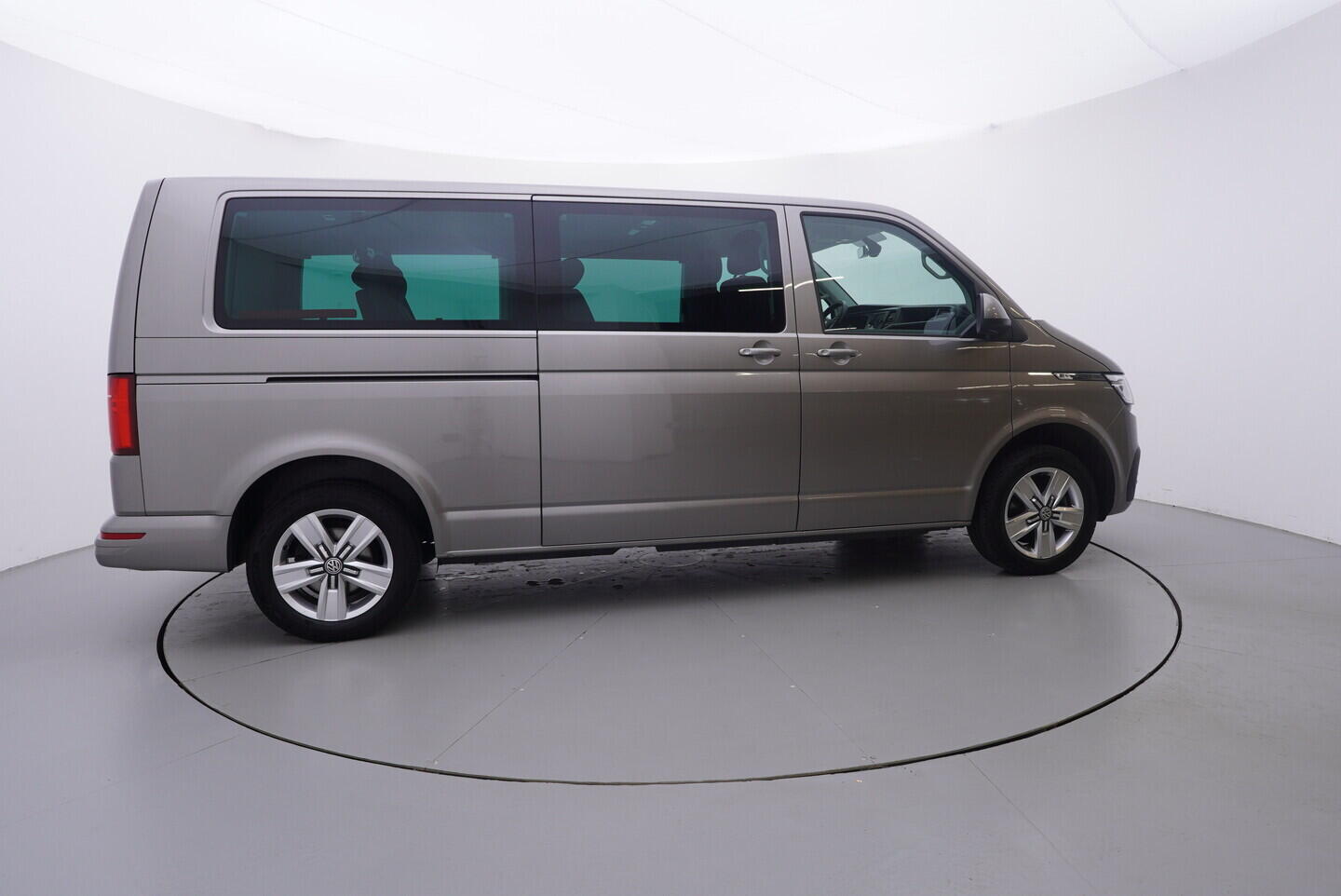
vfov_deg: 56.2
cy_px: 448
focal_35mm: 22
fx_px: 839
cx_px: 670
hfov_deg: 77.3
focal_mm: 15
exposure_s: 1/80
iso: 200
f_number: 5
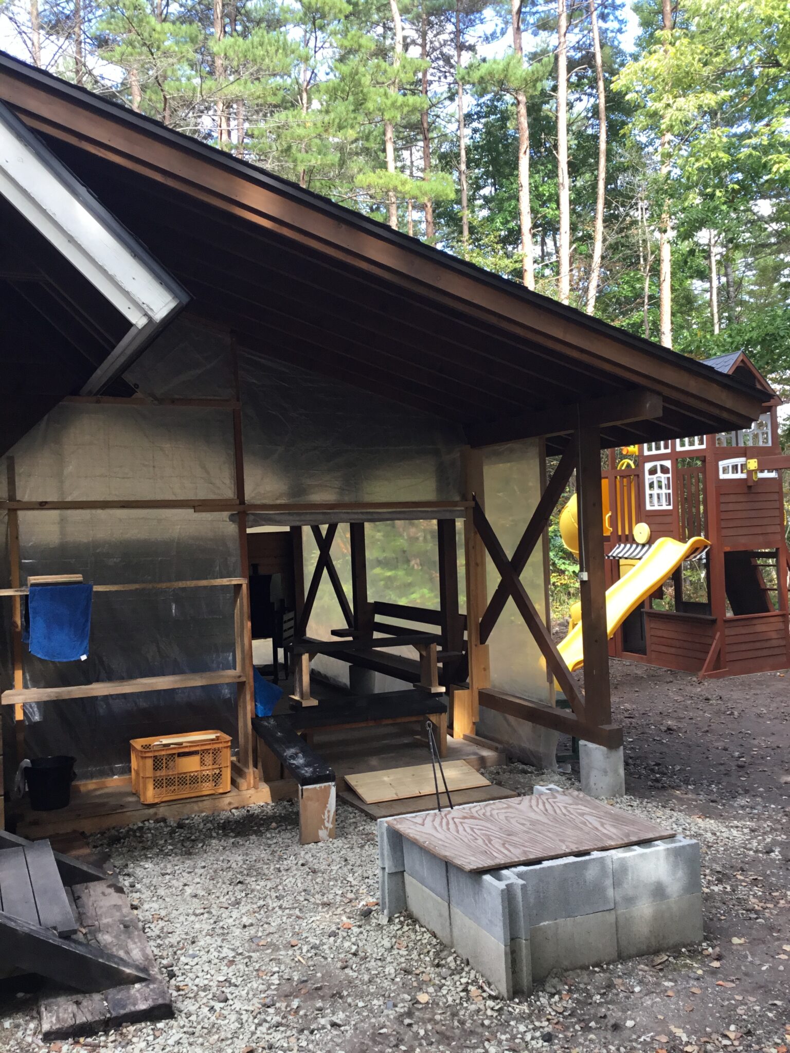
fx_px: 943
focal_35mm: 31
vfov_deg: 58.4
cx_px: 395
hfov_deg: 45.4
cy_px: 526
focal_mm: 3.3
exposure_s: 1/120
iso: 40
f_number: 2.4
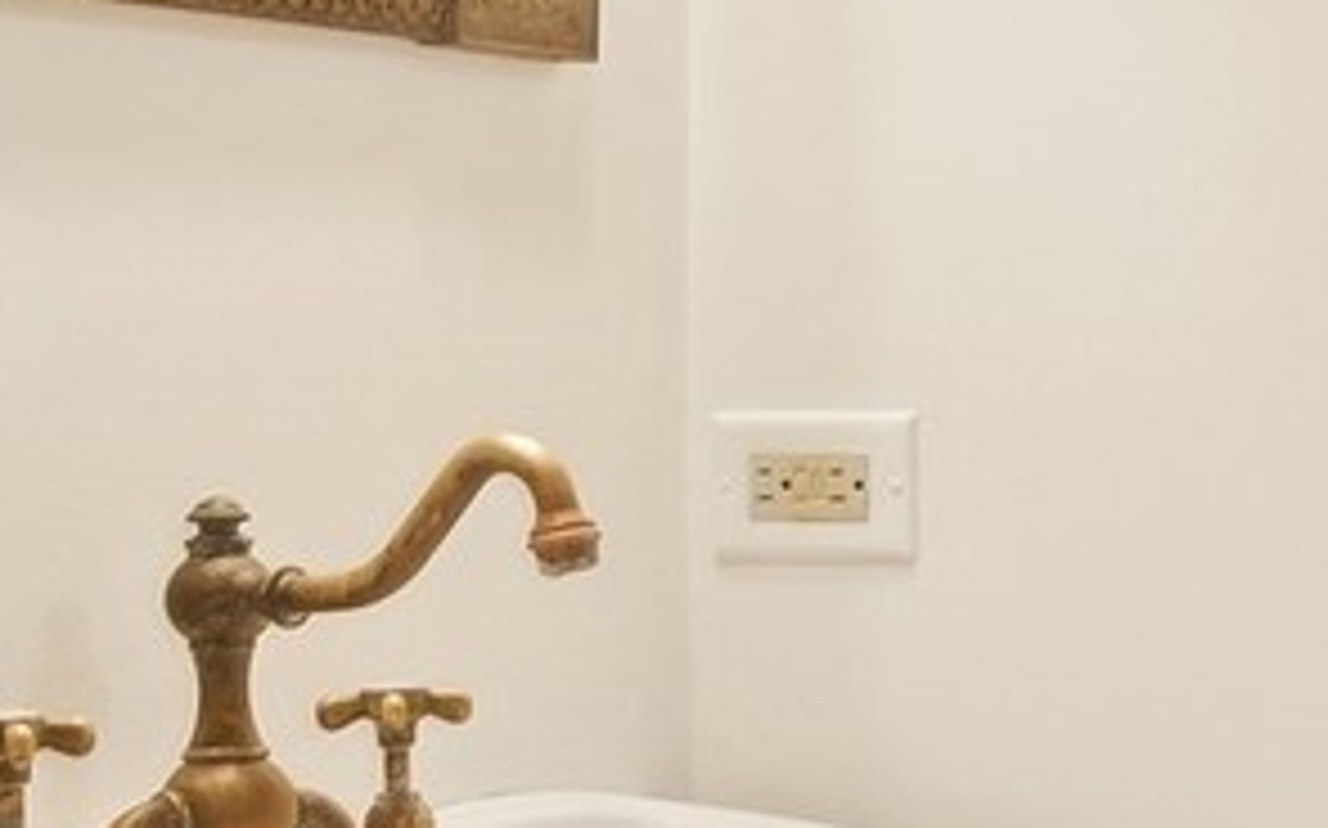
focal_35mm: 168
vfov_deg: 7.8
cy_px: 562
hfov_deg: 11.6
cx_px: 2318
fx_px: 6077
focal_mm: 20
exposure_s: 1/4
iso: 200
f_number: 8
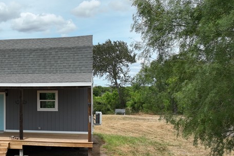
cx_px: -12
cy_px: 94
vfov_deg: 24.1
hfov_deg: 32.1
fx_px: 364
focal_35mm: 56
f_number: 2.8
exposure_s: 1/2000
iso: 100
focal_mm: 12.29
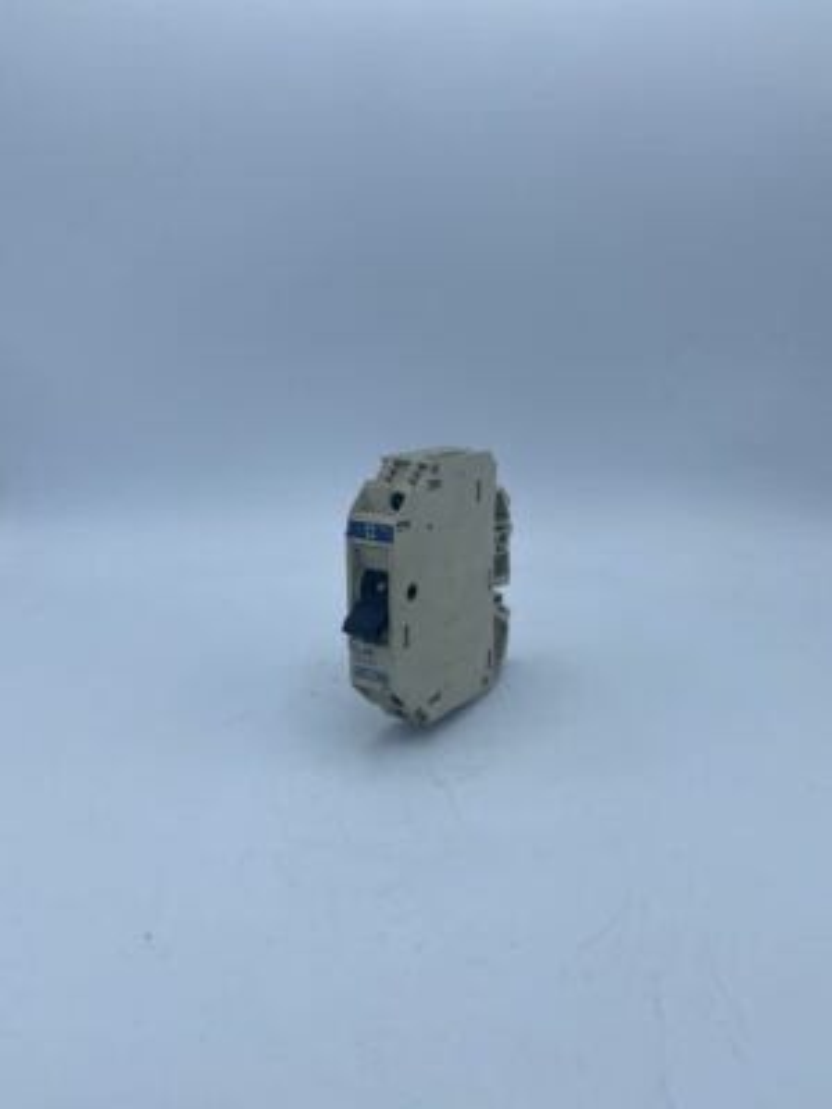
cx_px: 416
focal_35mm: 26
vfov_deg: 67.3
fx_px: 833
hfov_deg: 53.1
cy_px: 554
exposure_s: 1/1996
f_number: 1.8
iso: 32
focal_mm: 4.25
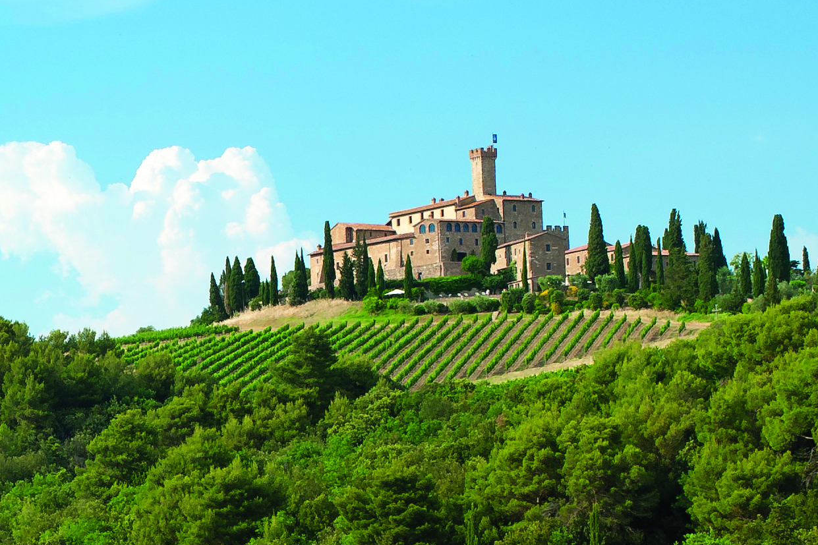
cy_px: 531
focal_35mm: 120
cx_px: -64
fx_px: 2726
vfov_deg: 11.3
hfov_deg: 16.6
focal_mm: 35
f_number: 11
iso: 400
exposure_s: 1/125
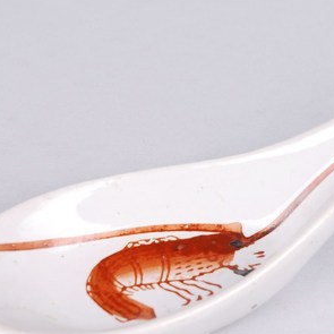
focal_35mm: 194
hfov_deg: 9.0
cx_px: 266
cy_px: 198
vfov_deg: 9.0
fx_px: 2118
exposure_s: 1/80
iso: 100
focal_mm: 70
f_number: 9
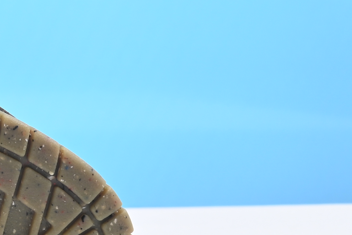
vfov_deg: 6.6
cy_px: -85
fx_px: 2005
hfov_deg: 9.3
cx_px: -395
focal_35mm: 205
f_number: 16
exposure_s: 1/2
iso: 100
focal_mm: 39
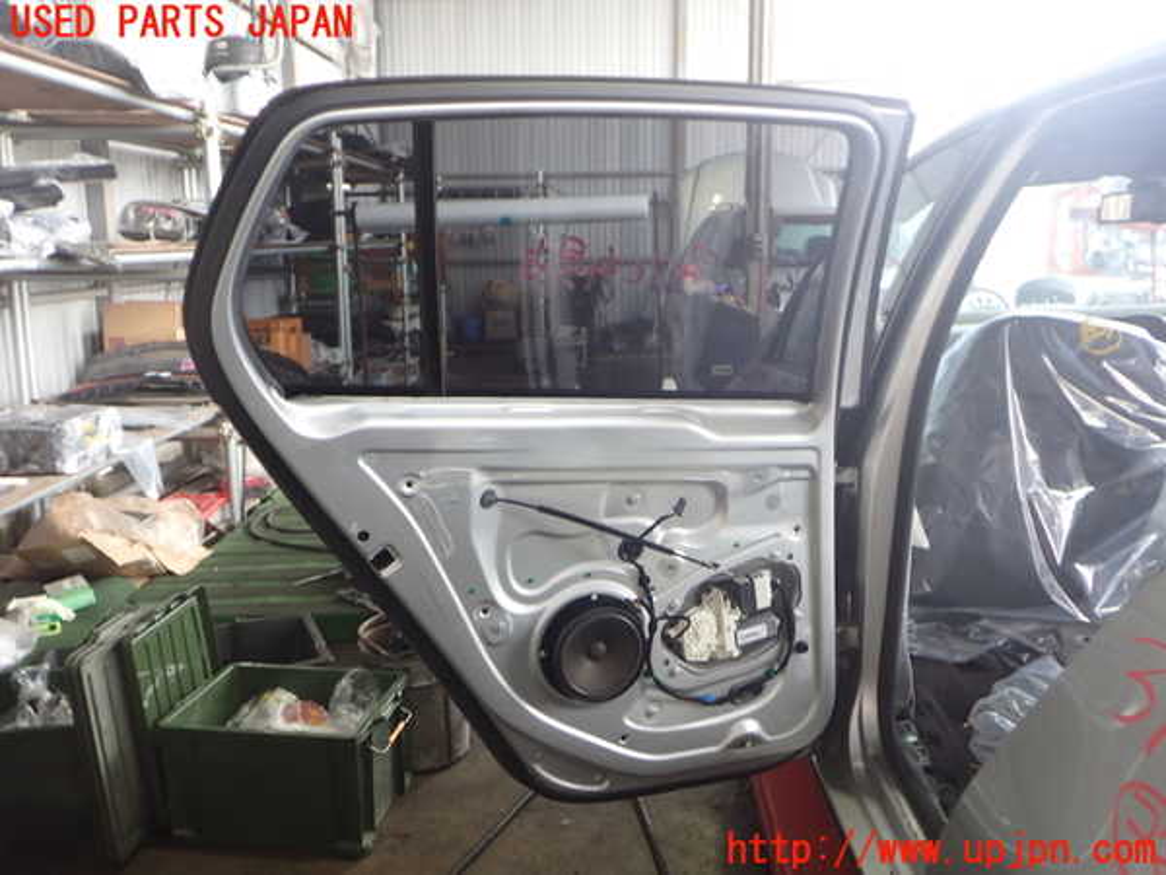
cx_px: 583
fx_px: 1011
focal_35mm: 30
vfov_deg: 46.8
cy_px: 438
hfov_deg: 60.0
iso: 200
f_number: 2.3
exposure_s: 1/60
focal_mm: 5.4
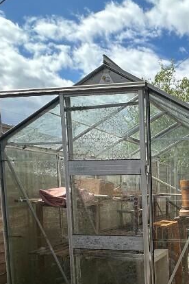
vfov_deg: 50.7
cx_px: 226
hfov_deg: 31.1
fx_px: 283
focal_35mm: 36
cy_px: 217
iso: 50
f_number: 2.2
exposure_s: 1/1195
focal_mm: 2.22
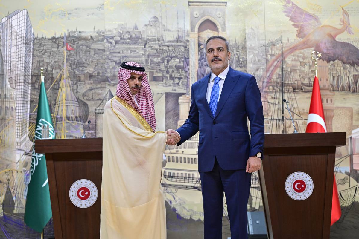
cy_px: 120
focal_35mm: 72
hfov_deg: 28.1
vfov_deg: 18.9
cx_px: 180
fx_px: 718
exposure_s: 1/400
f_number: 3.2
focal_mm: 72
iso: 1600
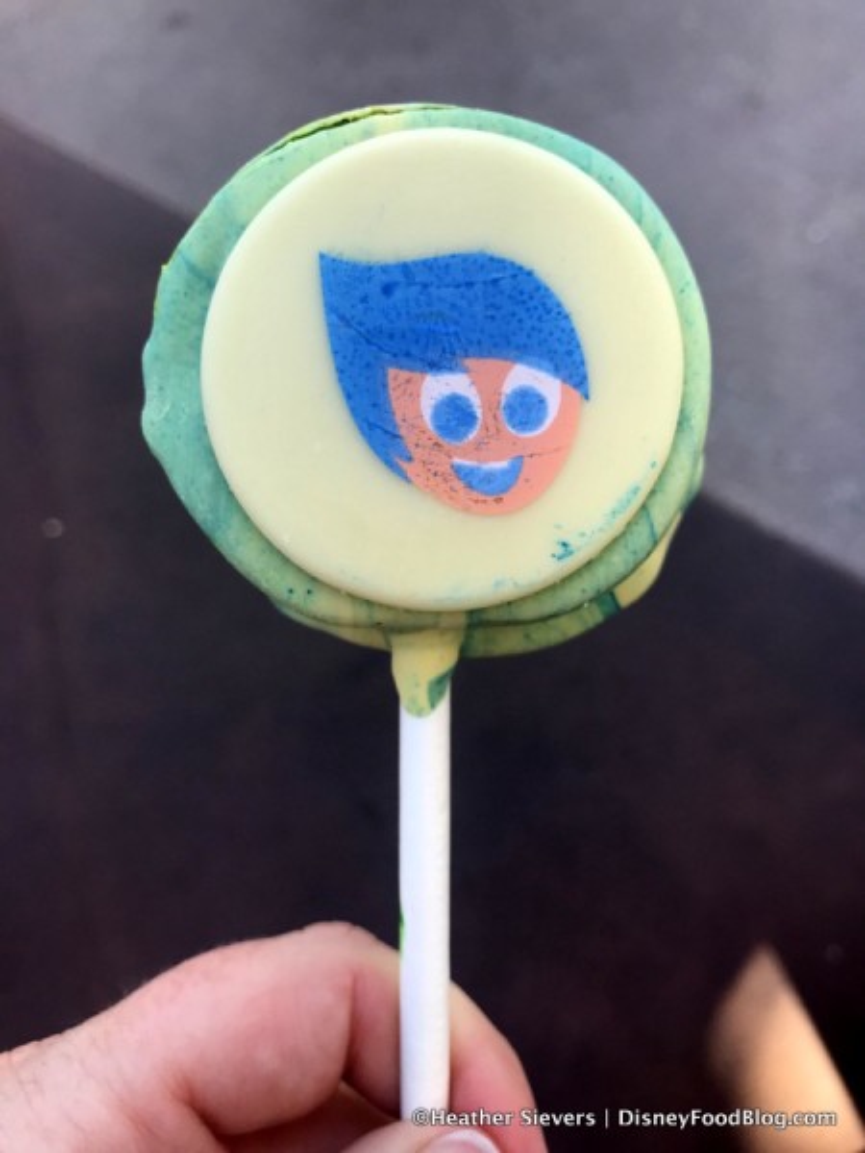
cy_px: 576
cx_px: 432
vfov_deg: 63.4
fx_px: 933
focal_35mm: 28
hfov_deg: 49.7
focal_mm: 3.99
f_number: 1.8
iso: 20
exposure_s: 1/315
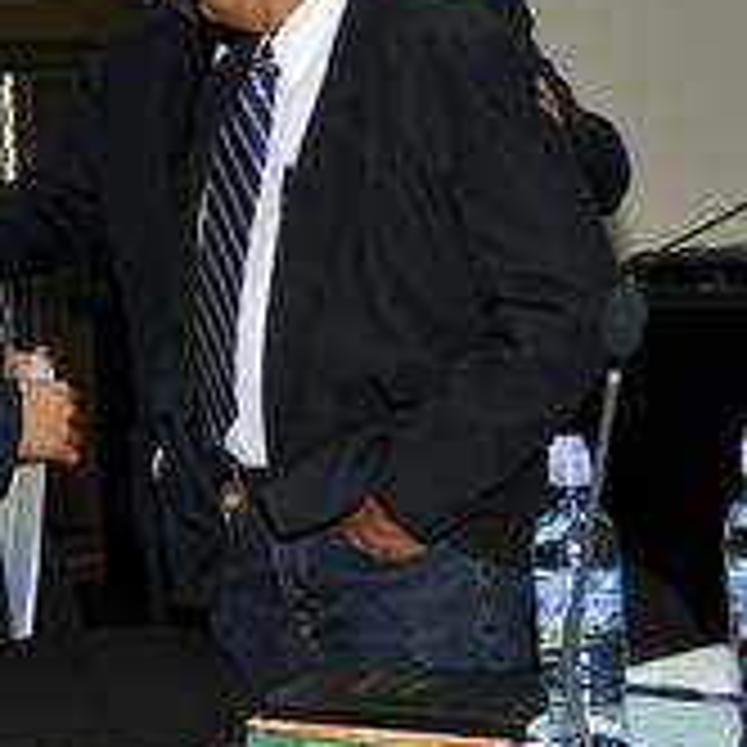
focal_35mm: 123
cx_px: -207
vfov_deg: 14.1
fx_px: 3003
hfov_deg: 13.7
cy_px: 108
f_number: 4.5
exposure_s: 1/60
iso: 200
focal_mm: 32
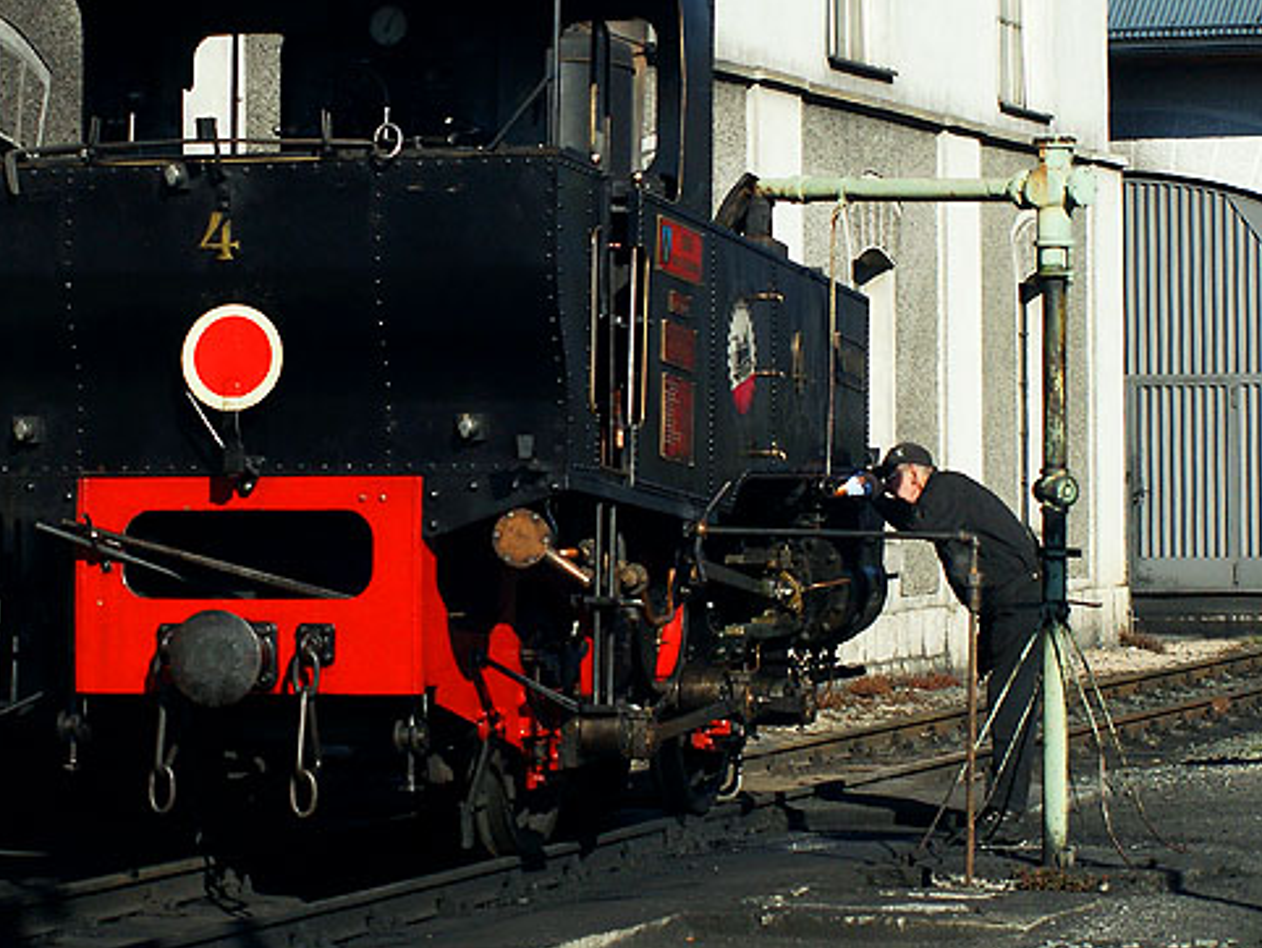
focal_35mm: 153
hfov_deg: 12.9
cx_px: 432
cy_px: 364
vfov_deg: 9.7
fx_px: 5581
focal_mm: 50
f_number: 7.1
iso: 200
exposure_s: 1/500
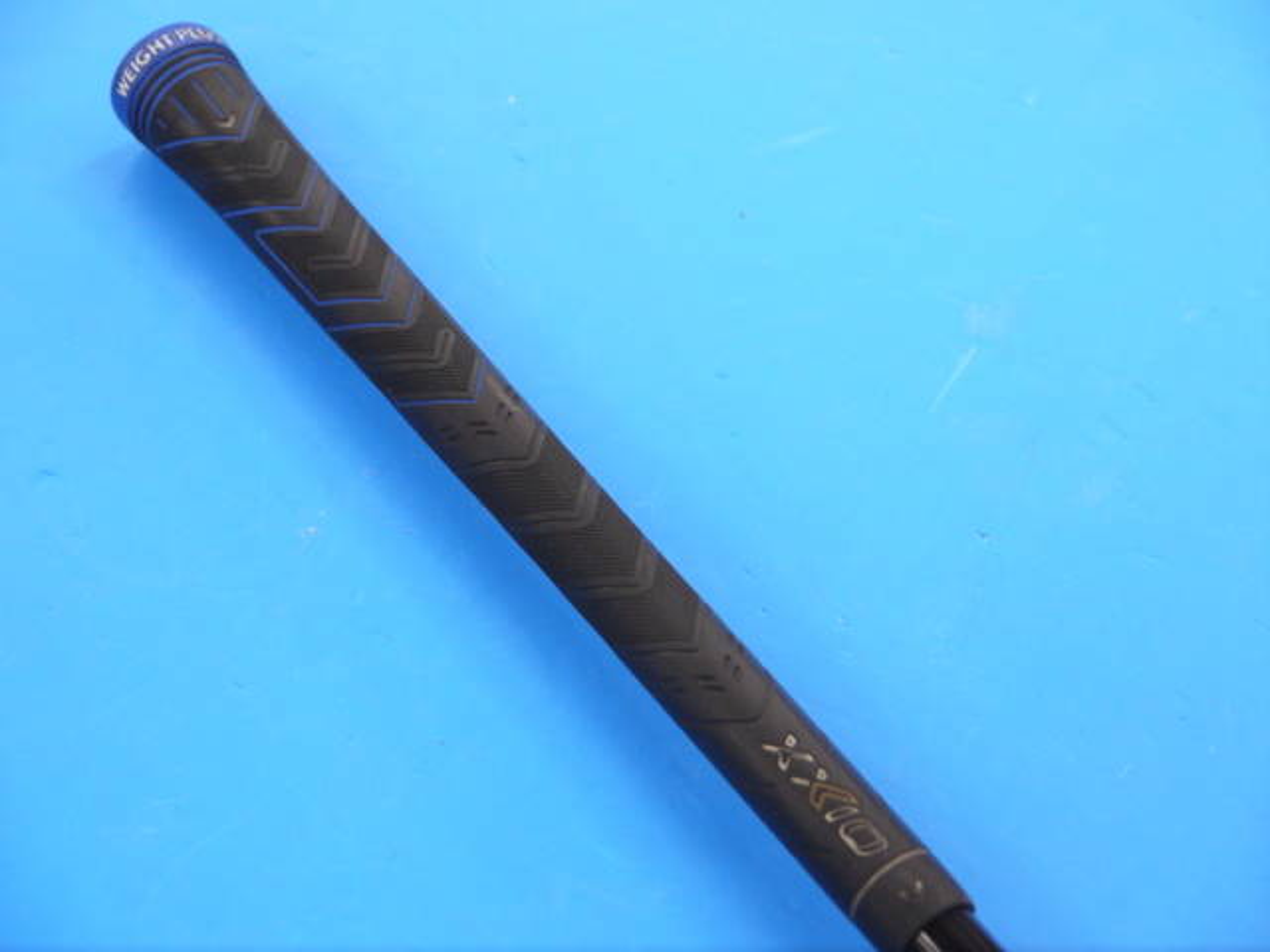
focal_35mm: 84
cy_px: 476
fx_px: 3082
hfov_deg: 23.3
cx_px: 635
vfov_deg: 17.6
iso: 800
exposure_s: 1/80
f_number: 5.6
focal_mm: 42
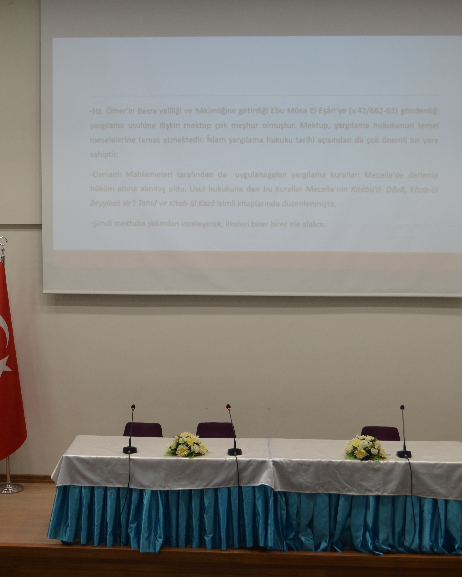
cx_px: 167
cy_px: 290
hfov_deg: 25.3
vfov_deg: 31.5
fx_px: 1025
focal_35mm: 60
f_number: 4.5
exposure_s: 1/80
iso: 400
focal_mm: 28
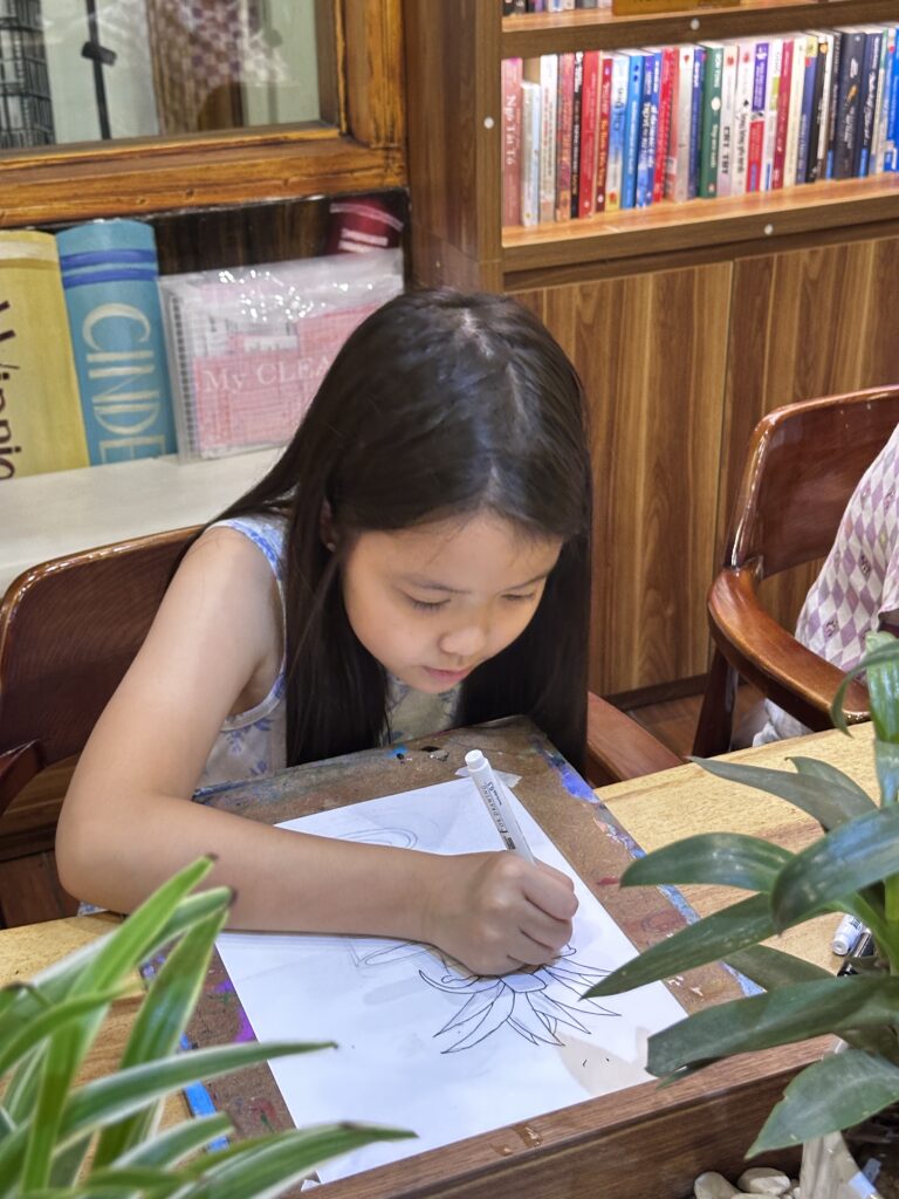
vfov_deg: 39.7
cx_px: 450
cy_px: 600
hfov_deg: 30.3
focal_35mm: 48
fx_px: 1662
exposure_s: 1/33
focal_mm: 6.86
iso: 320
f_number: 1.78
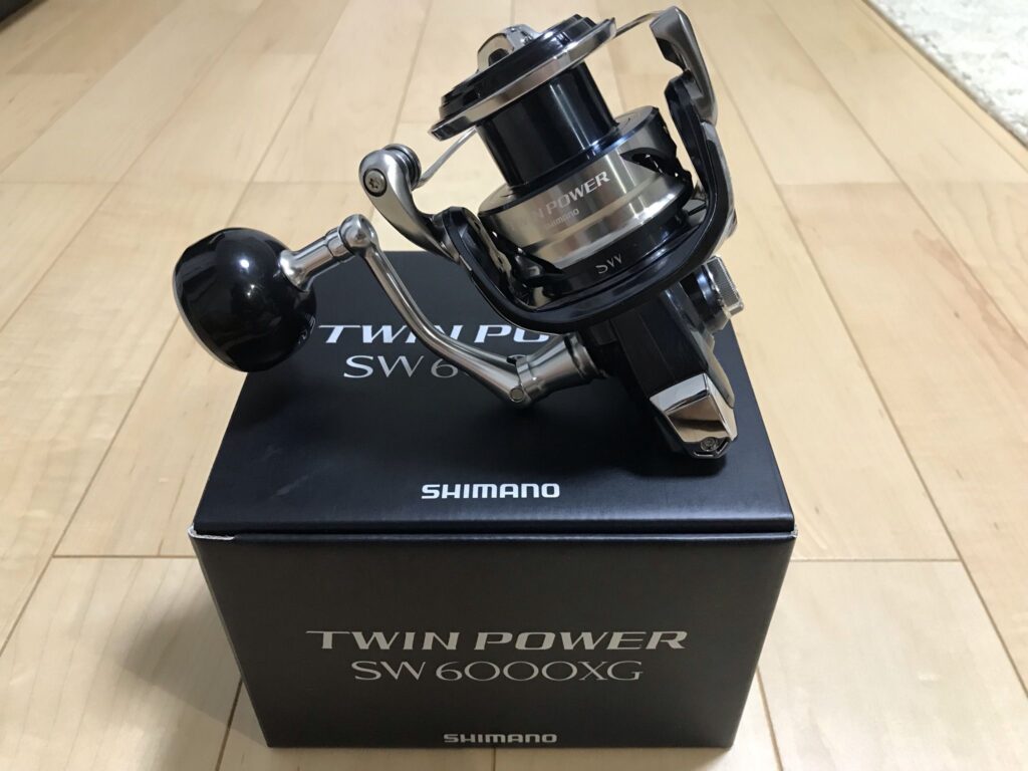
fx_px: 832
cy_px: 386
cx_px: 514
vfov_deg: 49.7
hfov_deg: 63.4
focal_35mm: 28
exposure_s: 1/17
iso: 64
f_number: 1.8
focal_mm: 3.99
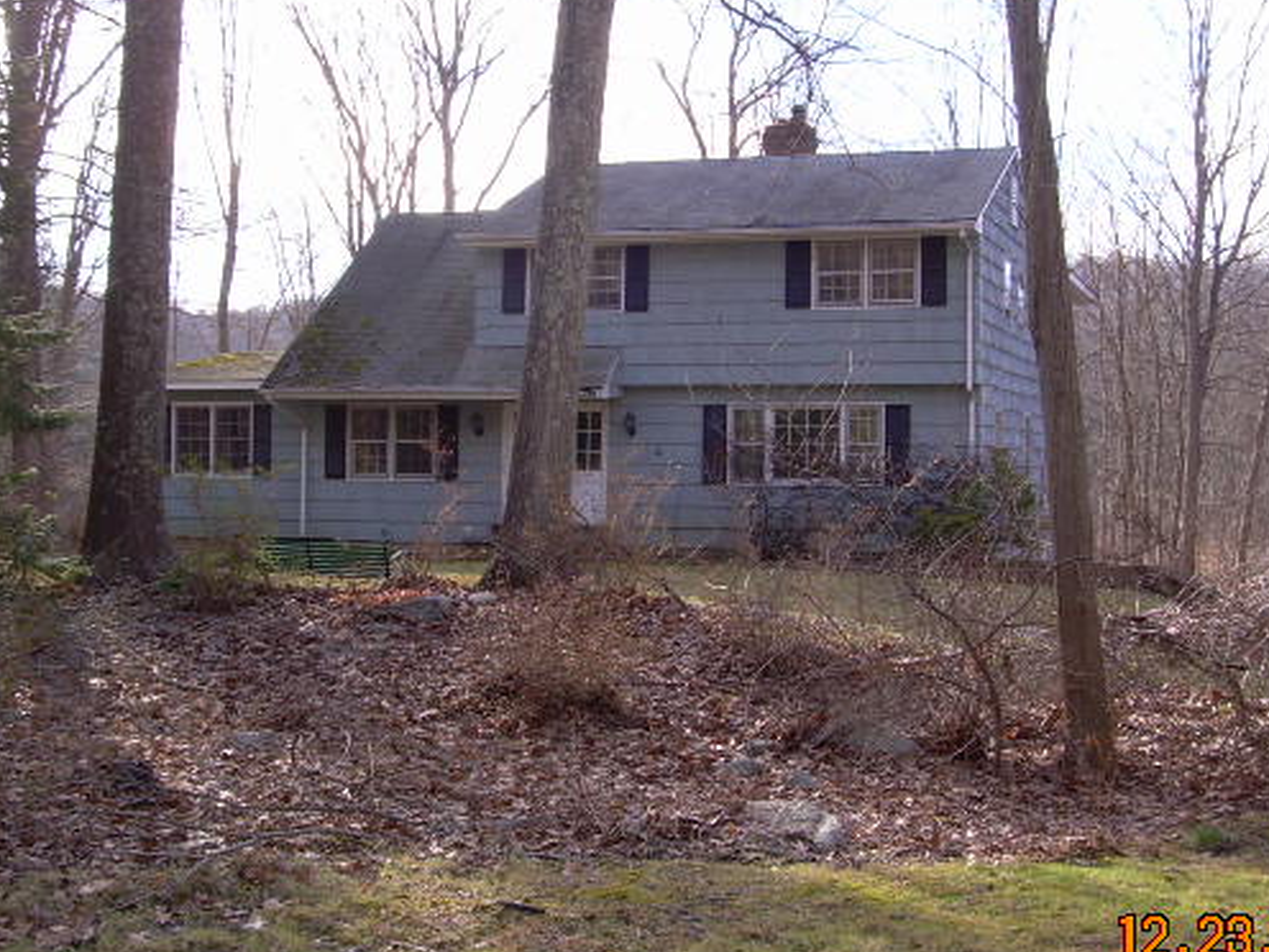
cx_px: 647
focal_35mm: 49
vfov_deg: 29.7
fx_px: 1796
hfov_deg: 38.9
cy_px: 453
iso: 50
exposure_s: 1/105
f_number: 4.6
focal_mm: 6.3
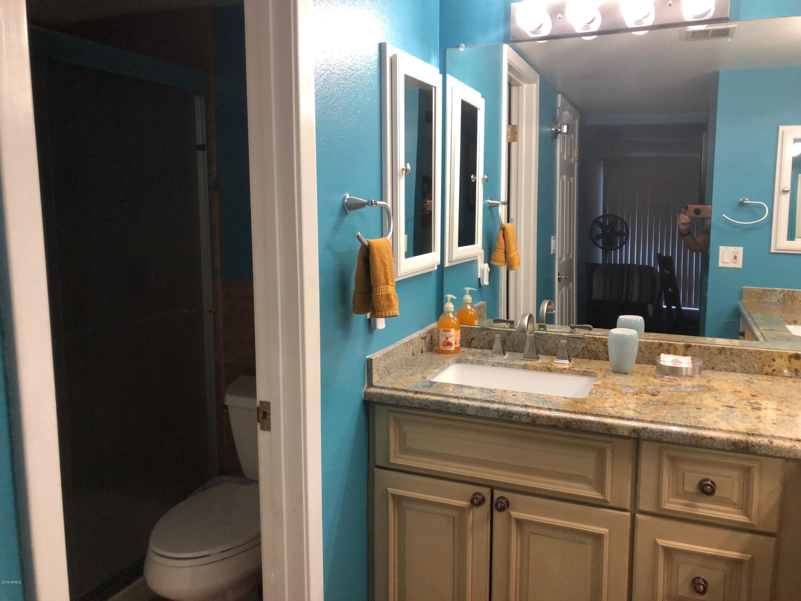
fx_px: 648
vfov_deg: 49.7
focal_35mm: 28
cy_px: 300
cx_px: 400
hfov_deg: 63.4
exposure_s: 1/120
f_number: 1.8
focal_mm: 3.99
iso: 160
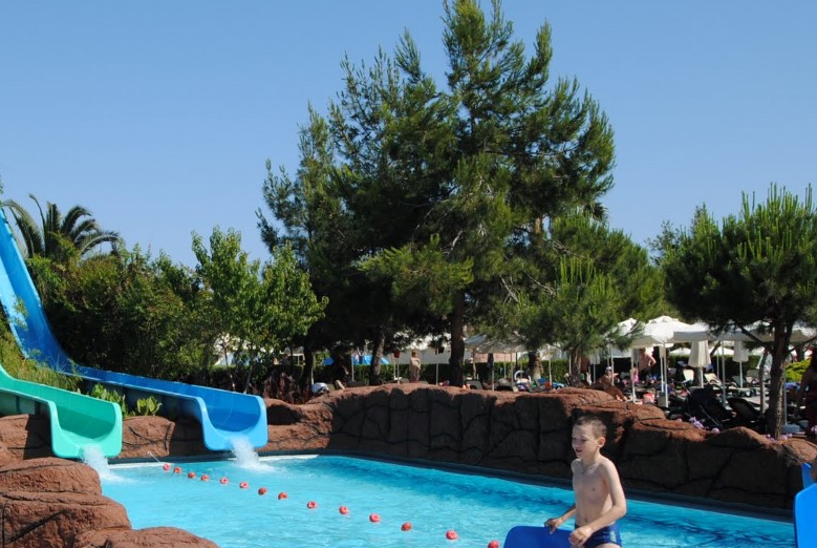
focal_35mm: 53
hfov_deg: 37.0
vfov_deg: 25.5
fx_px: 1205
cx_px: 253
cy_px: 365
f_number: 8
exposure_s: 1/250
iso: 100
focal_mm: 24
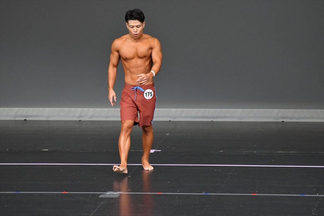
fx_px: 3104
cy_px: 108
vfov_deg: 4.0
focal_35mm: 345
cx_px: 162
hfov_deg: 6.0
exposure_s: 1/400
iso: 5000
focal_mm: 230
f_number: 5.6
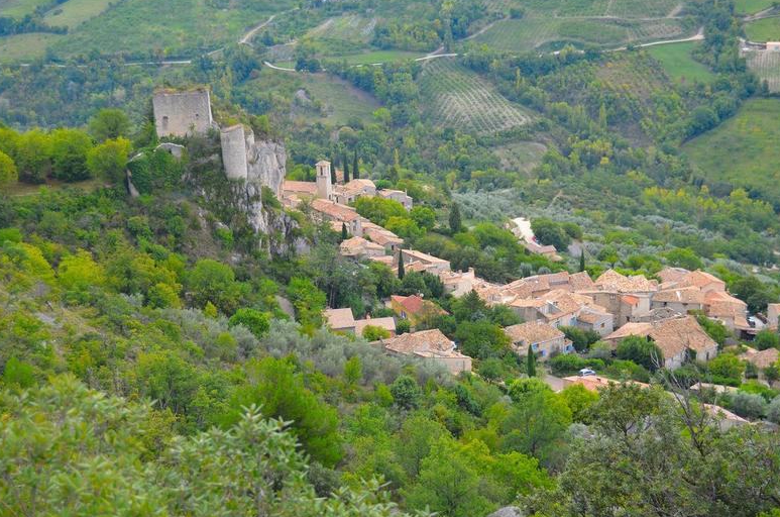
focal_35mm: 59
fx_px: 1276
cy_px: 253
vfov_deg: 22.9
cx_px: 391
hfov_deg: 34.0
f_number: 5.6
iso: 360
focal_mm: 38
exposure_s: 1/125
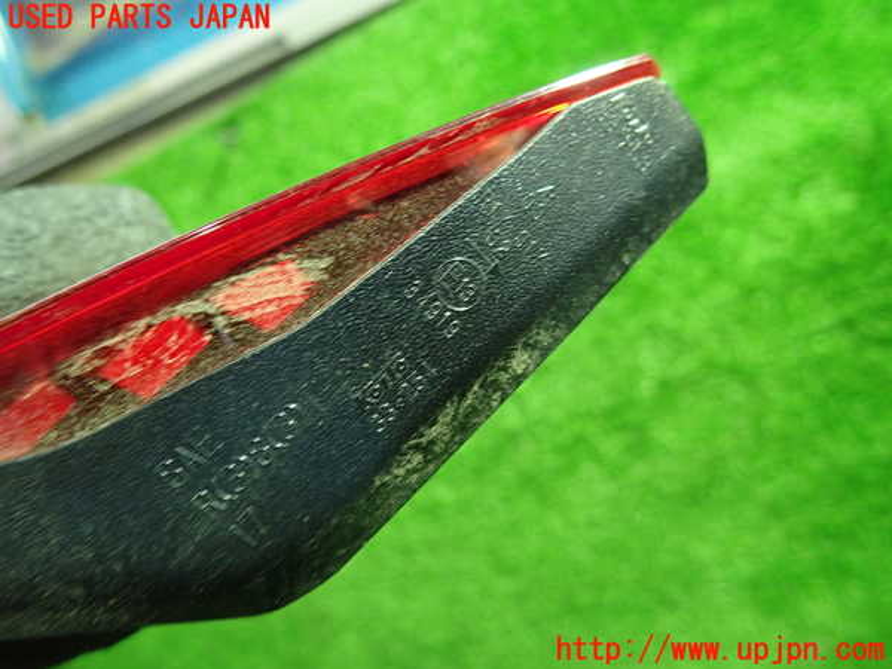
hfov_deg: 69.4
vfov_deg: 54.9
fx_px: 644
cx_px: 446
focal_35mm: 25
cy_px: 334
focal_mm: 4.5
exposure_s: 1/30
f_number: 2
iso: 500
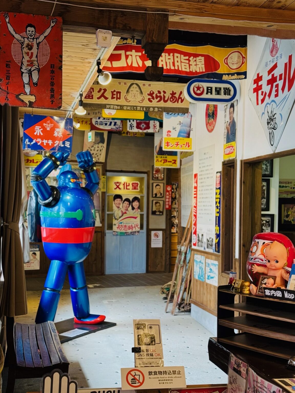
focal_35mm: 48
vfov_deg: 39.7
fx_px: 545
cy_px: 196
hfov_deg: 30.3
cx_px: 148
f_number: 1.78
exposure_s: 1/60
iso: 125
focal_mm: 6.76
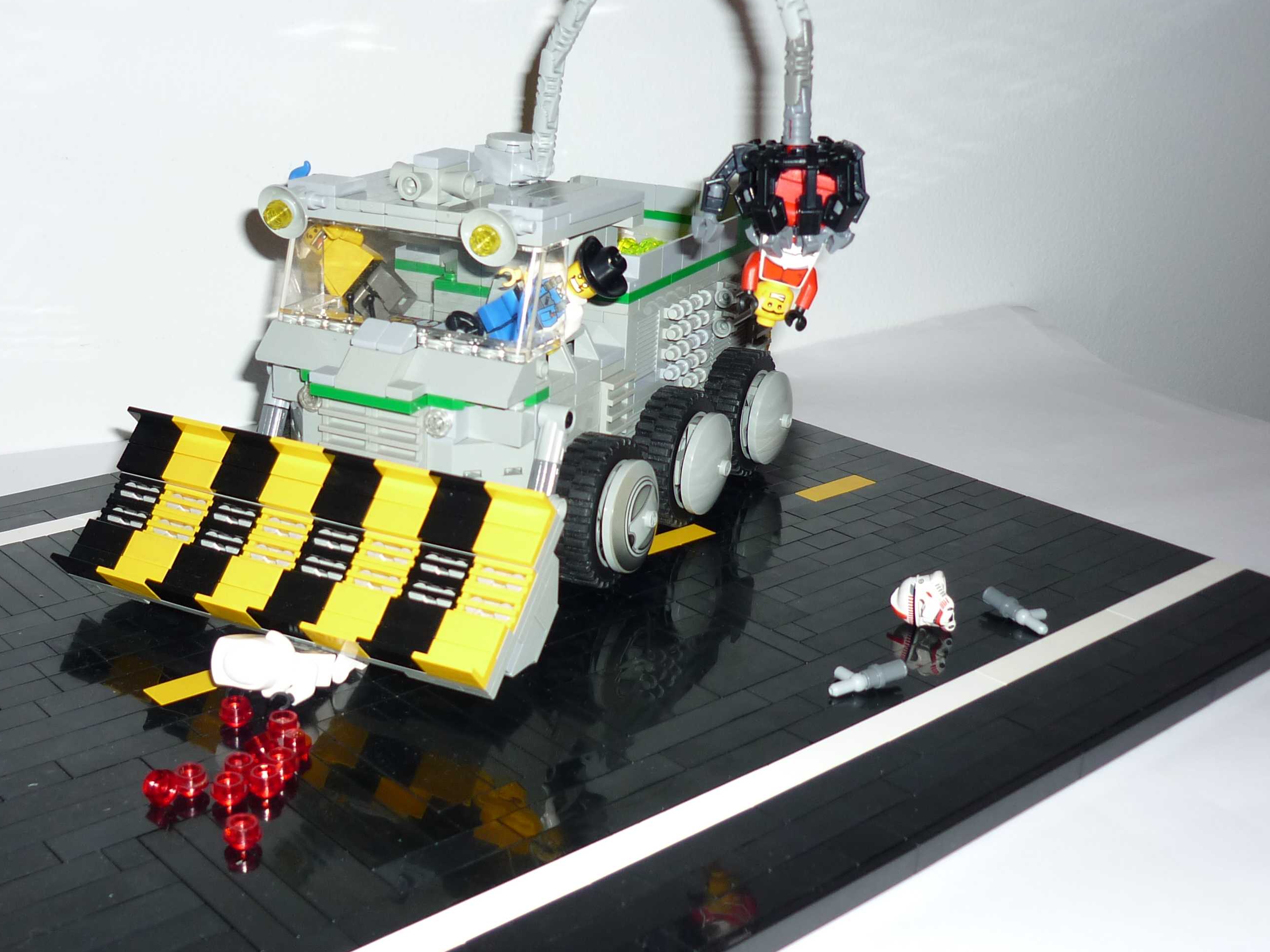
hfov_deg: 44.4
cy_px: 466
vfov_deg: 34.3
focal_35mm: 42
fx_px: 1541
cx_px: 478
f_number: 2.8
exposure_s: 1/30
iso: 100
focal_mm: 5.5
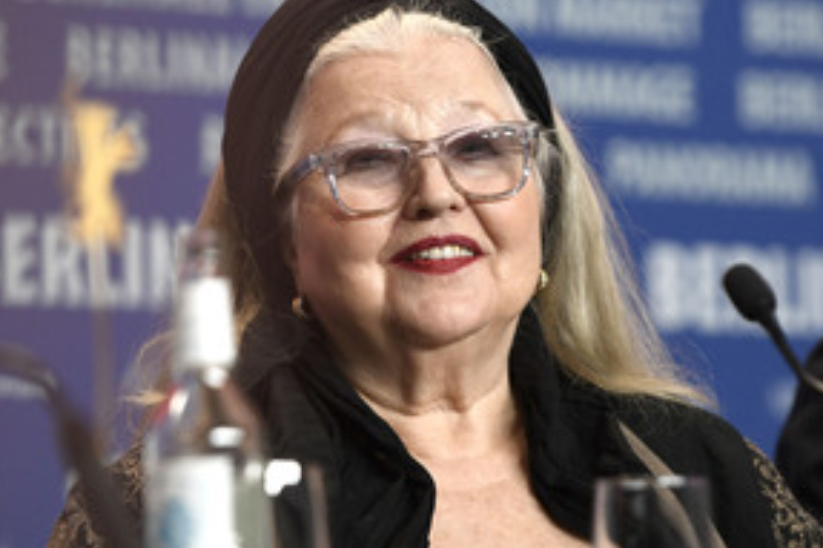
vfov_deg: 5.0
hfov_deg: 7.5
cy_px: 293
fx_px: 6283
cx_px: 586
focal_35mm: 275
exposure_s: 1/250
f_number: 3.5
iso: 1250
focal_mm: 175
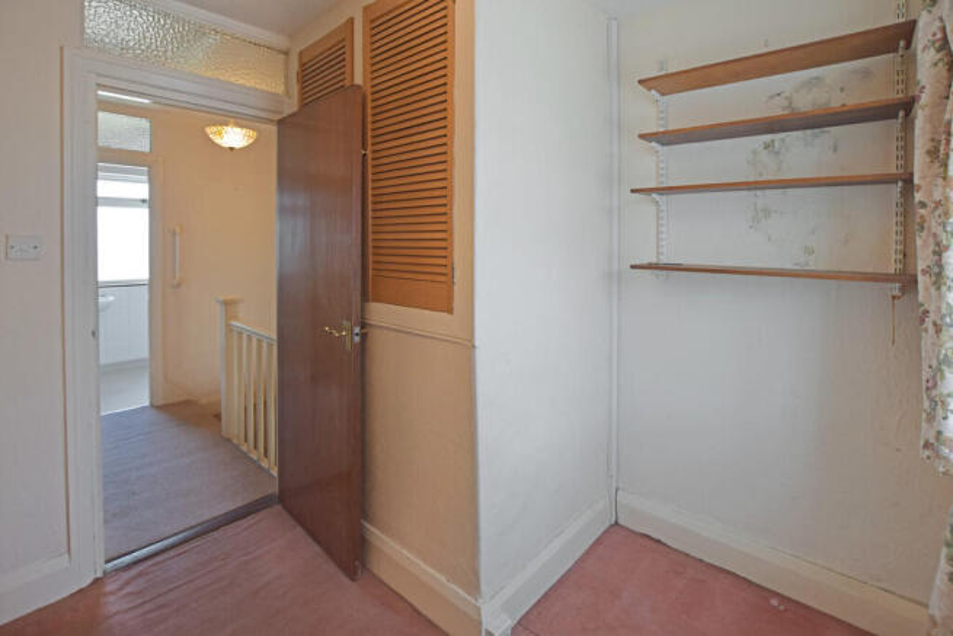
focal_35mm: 15
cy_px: 318
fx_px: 397
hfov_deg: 100.4
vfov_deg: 77.4
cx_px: 476
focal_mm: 10
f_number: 5
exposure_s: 1/100
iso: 400
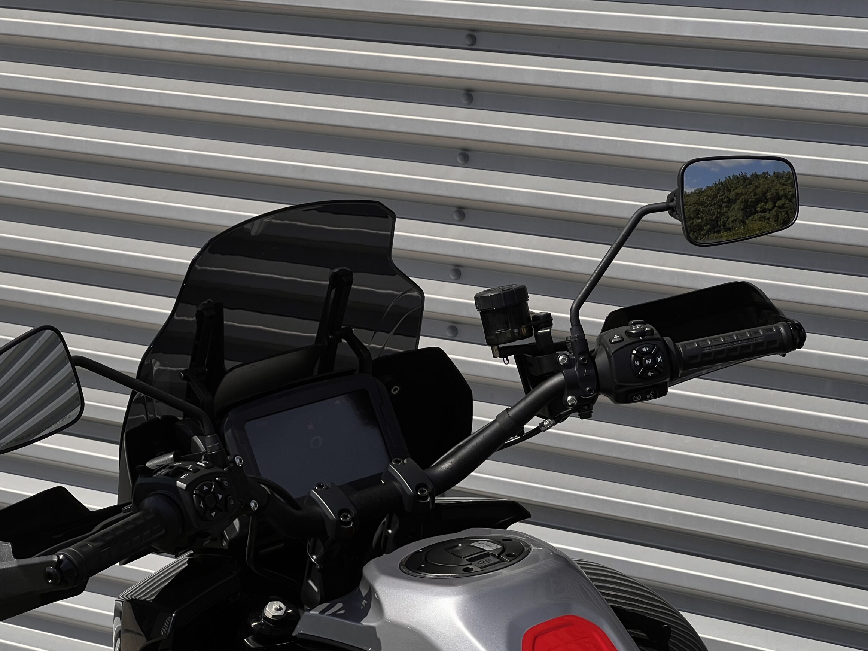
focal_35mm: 85
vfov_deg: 17.4
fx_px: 2131
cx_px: 411
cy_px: 339
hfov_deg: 23.0
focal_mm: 9
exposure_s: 1/1754
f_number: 2.8
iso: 32
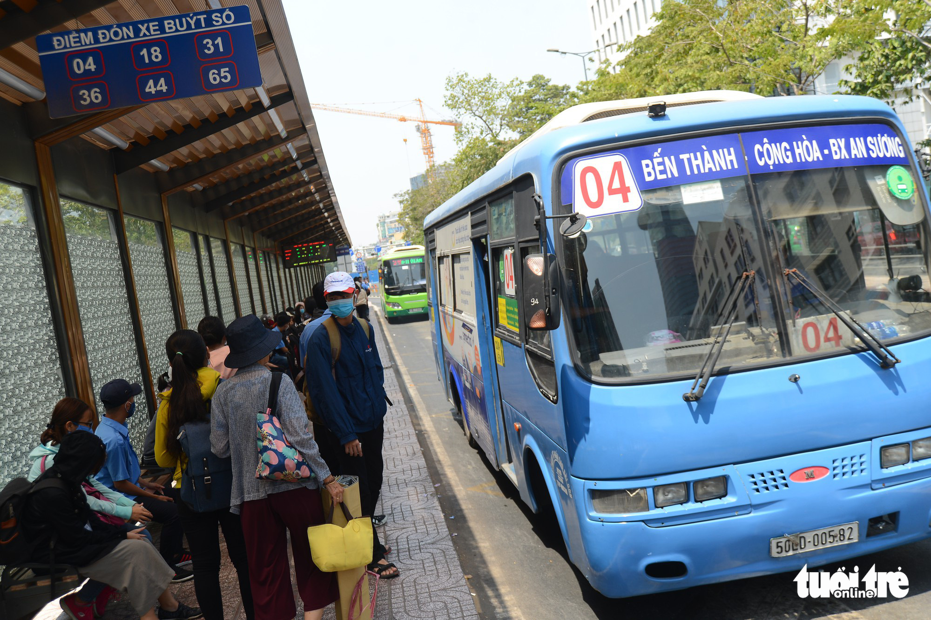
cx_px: 466
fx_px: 905
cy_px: 310
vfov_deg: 37.8
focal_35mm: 35
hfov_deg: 54.4
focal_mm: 35
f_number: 5
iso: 200
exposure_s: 1/400
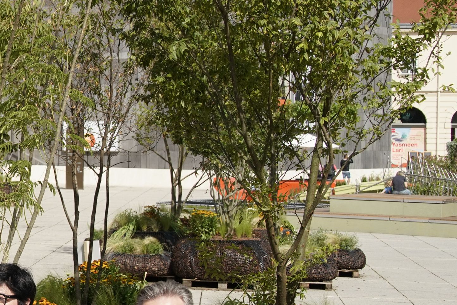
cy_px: 133
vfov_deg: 11.8
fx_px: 1473
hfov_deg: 16.8
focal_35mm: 116
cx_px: -116
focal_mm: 42
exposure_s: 1/1000
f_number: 7.1
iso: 320
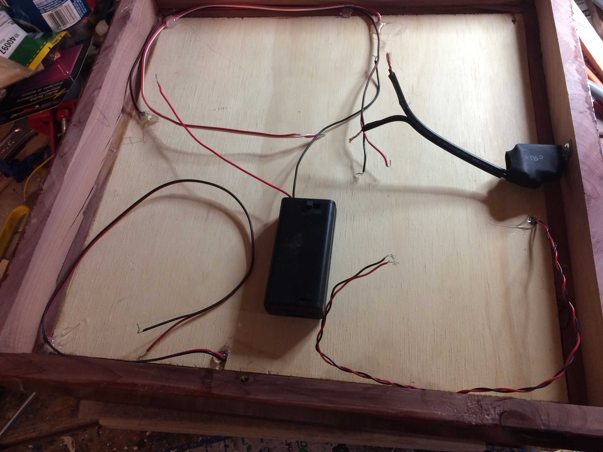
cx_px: 302
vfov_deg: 48.2
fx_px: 505
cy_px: 226
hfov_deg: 61.7
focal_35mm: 29
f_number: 2.2
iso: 100
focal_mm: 4.15
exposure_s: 1/30
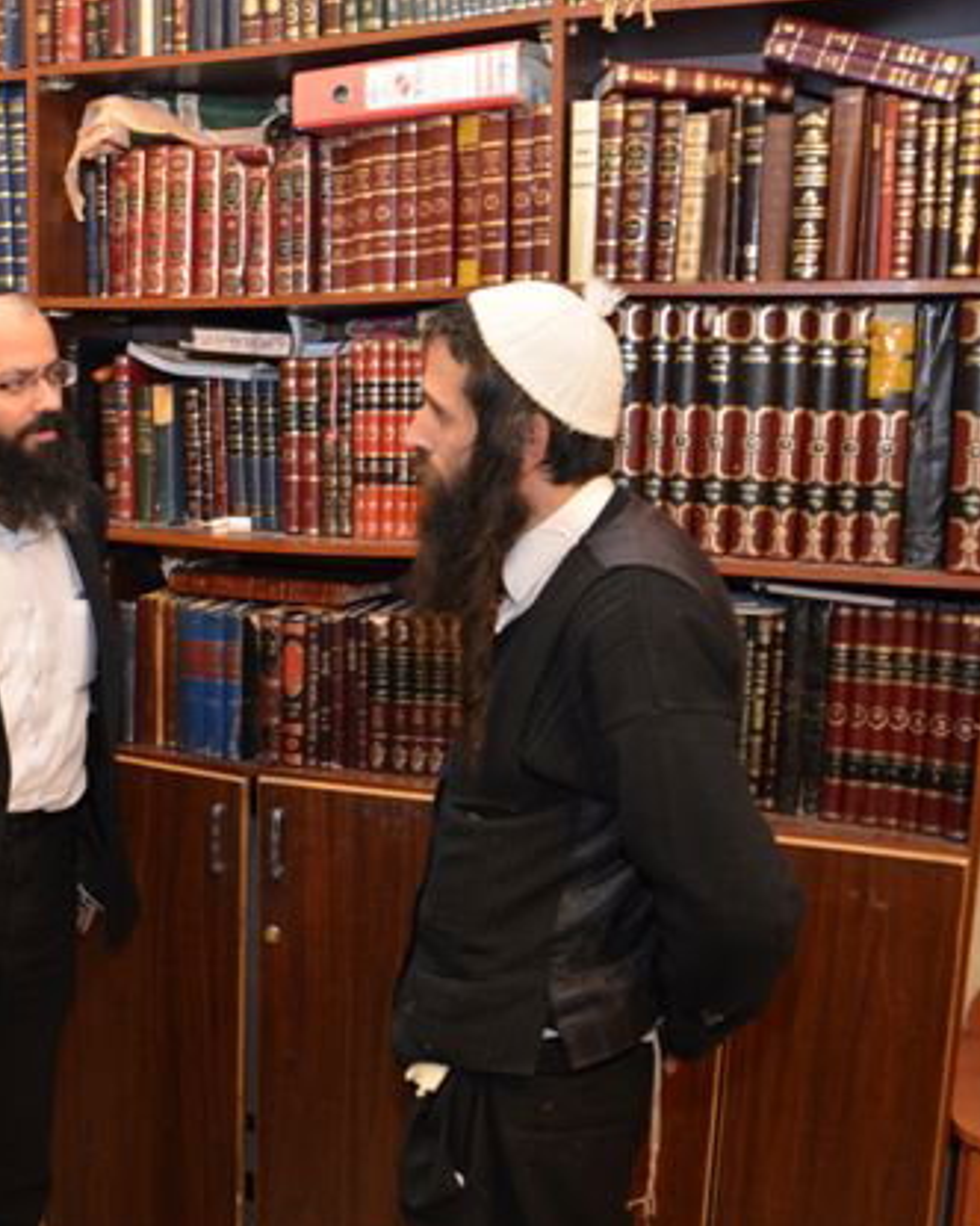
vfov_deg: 46.8
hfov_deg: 36.8
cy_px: 612
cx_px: 180
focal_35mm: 39
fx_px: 1414
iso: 500
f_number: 6.3
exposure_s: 1/60
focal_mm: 18
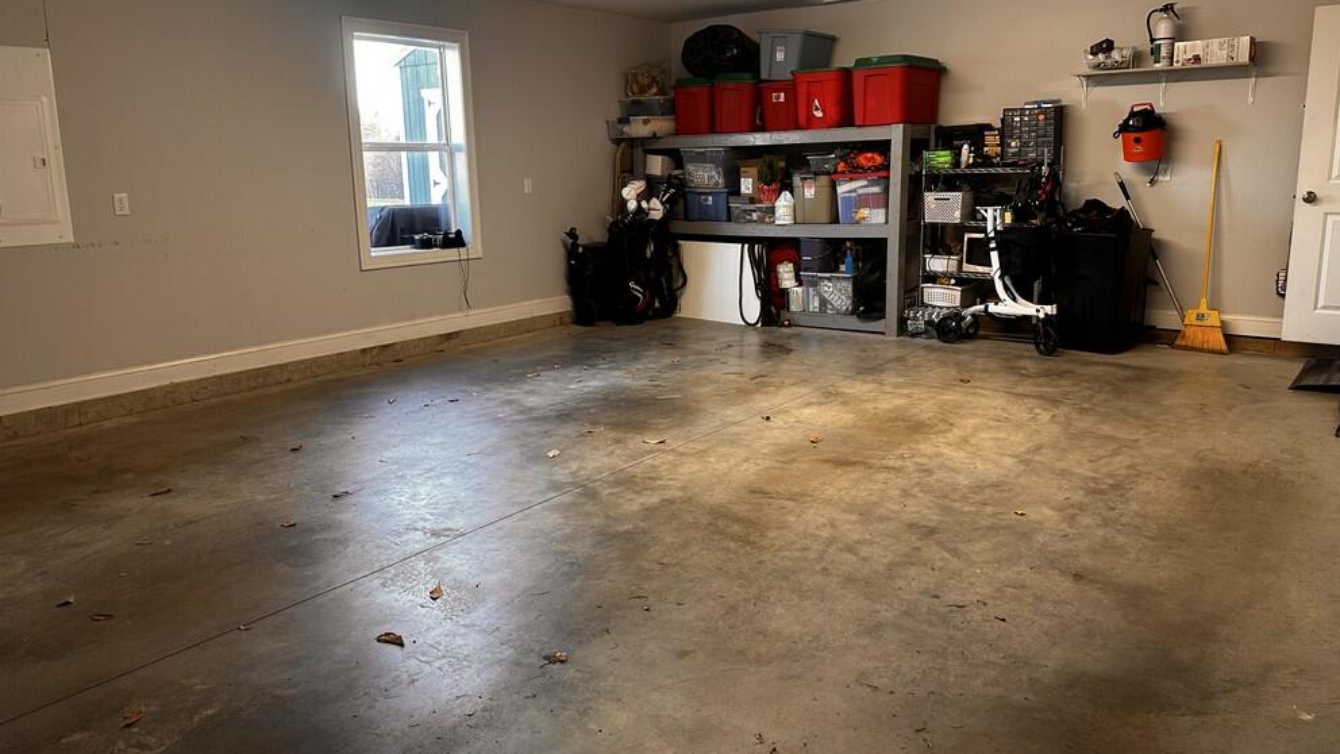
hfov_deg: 69.9
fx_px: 959
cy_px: 341
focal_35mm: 27
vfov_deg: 42.8
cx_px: 659
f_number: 1.78
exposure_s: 1/60
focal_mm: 6.86
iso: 125
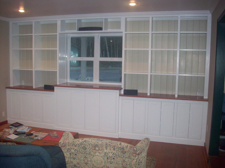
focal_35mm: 37
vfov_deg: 38.7
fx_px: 240
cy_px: 84
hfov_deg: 50.1
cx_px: 112
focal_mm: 6.2
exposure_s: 1/45
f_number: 2.8
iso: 160
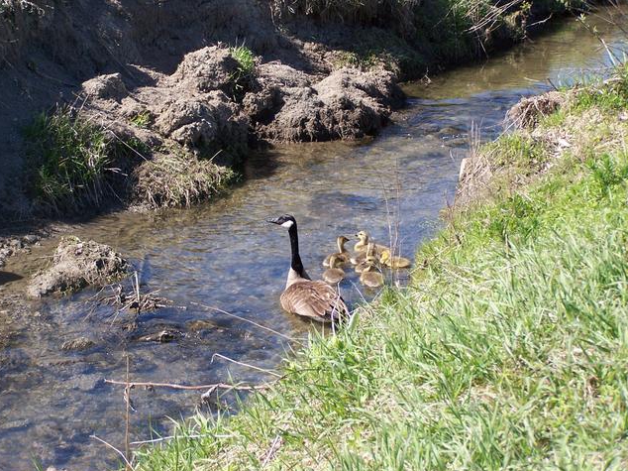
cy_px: 237
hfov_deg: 18.6
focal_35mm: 106
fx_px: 1922
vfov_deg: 14.0
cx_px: 312
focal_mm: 17.5
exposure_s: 1/500
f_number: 3.2
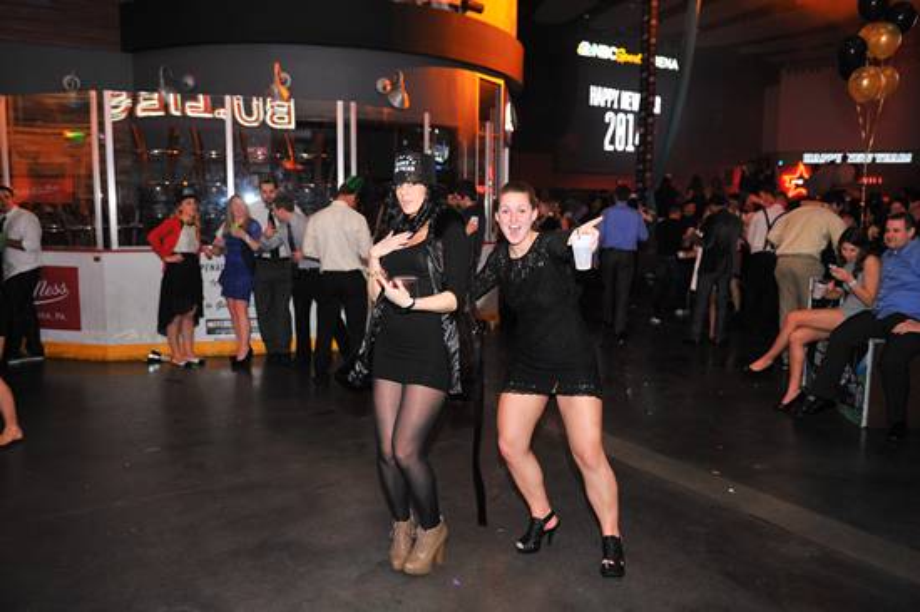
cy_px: 306
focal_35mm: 28
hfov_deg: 65.5
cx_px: 460
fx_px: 715
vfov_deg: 46.3
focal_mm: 28
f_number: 3.5
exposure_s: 1/100
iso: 1600
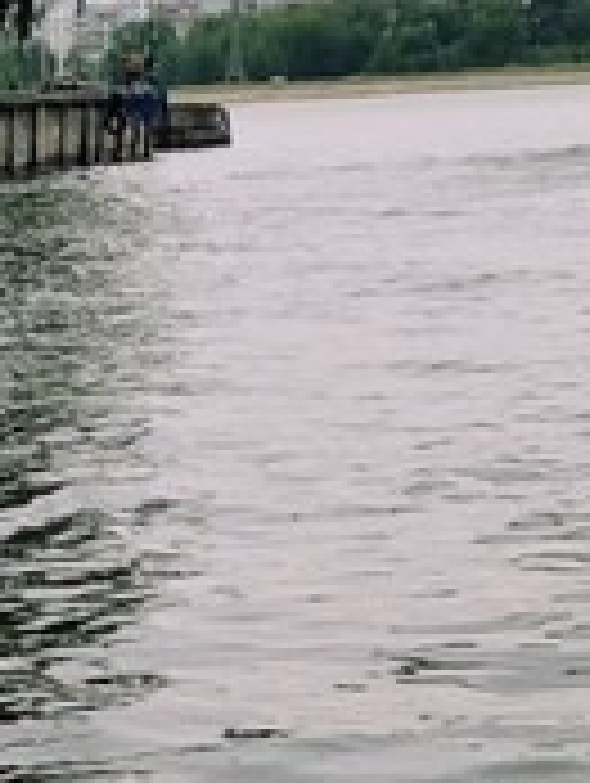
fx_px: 3469
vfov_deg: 12.8
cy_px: 644
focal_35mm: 153
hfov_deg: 9.2
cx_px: -540
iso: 50
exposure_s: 1/709
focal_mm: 4.66
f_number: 1.4
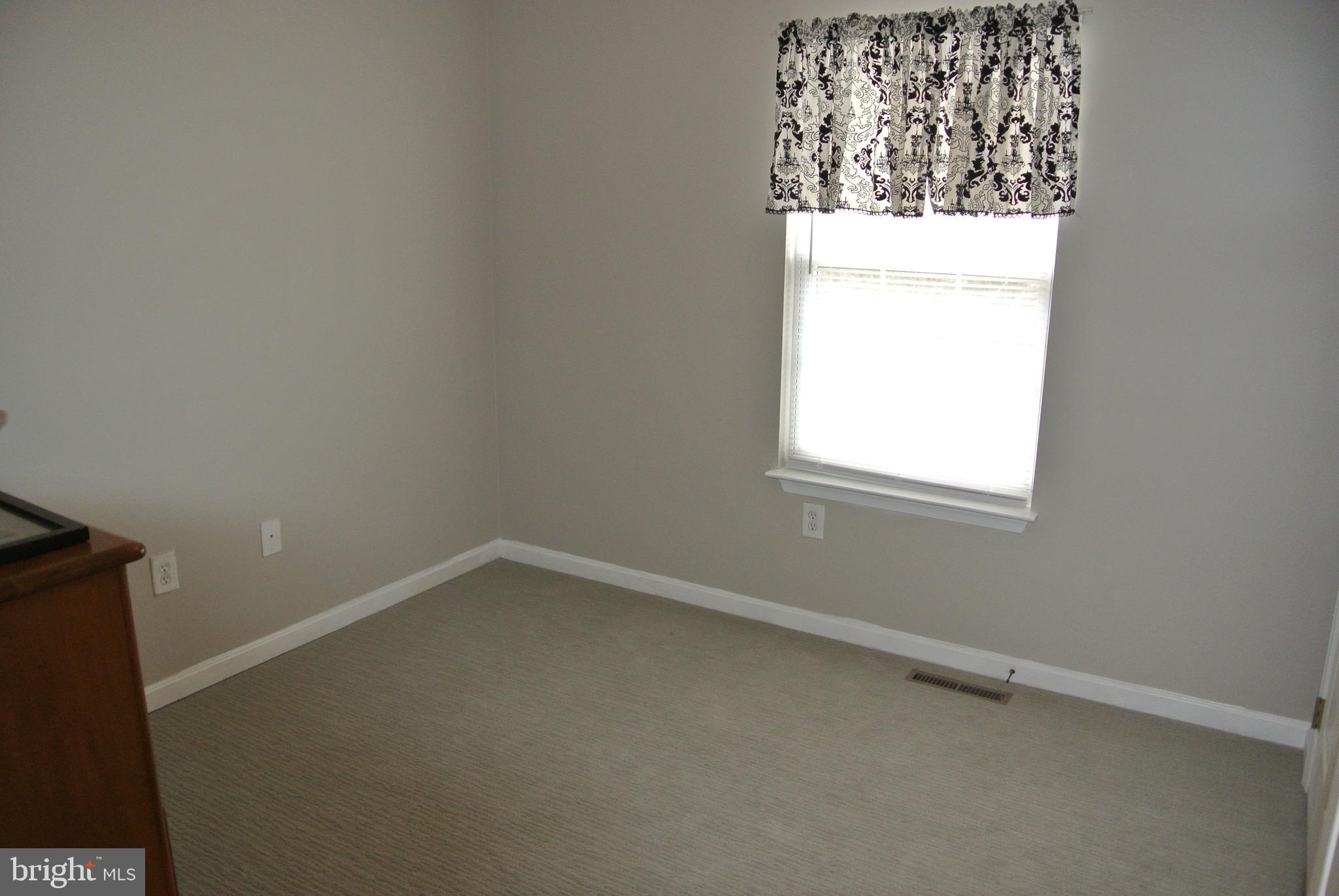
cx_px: 670
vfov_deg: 48.0
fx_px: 1005
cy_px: 448
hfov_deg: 67.3
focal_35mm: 27
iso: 450
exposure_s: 1/60
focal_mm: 10
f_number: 3.5
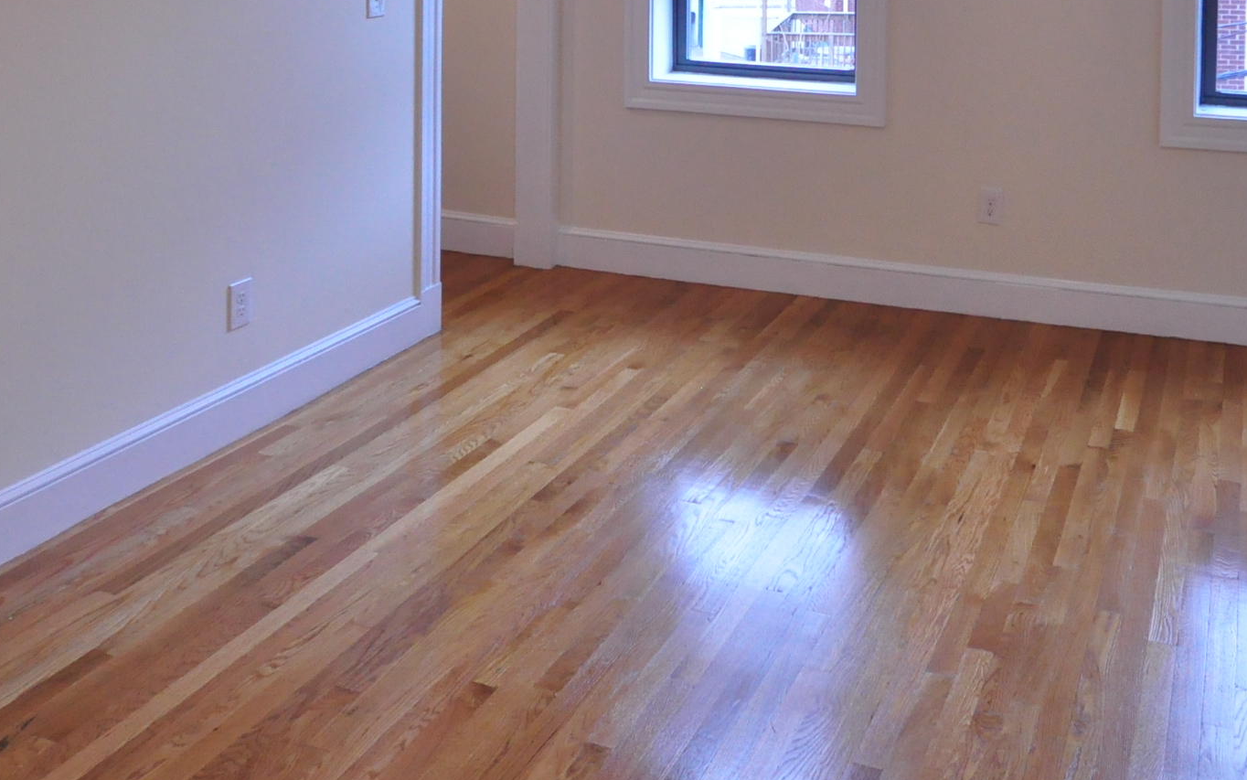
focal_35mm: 36
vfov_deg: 30.7
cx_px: 805
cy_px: -120
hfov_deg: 53.2
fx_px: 1224
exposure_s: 1/125
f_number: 4.5
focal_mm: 10
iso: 1000
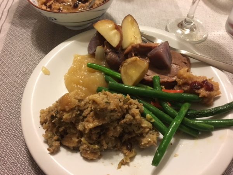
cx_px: 116
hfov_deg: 61.7
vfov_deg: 48.2
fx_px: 195
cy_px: 88
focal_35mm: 29
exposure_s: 1/15
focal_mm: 4.15
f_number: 2.2
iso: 250
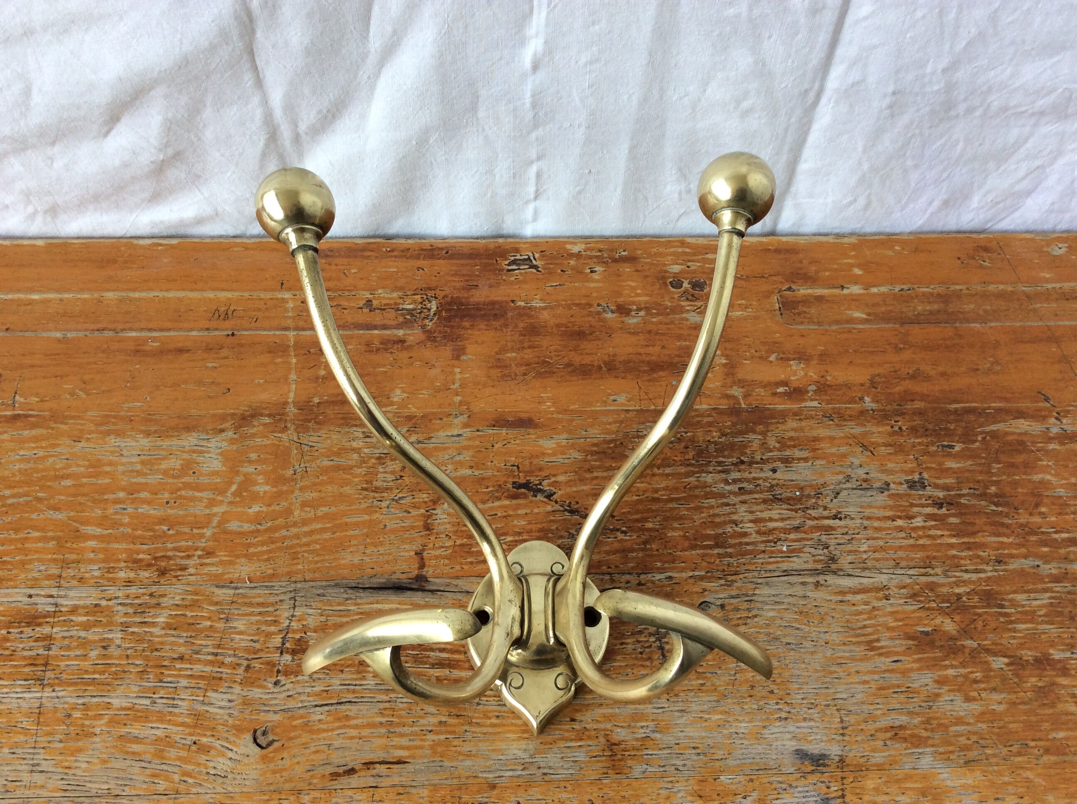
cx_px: 538
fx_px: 994
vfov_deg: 44.1
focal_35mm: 32
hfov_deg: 56.9
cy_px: 402
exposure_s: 1/100
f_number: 2.4
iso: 32
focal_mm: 3.3
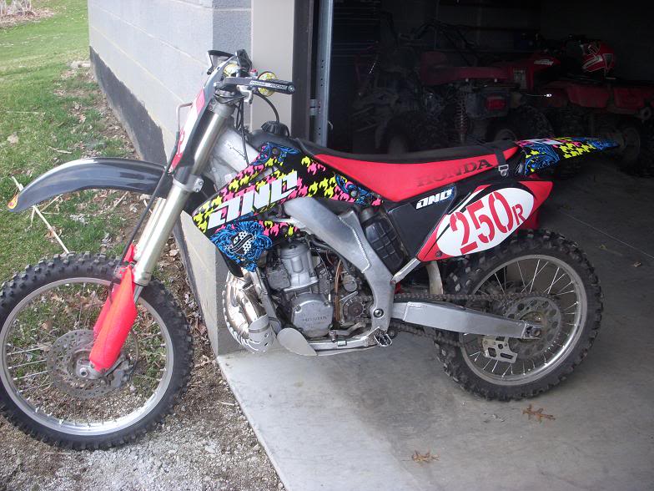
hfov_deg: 49.0
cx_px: 327
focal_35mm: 38
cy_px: 246
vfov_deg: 37.7
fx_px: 718
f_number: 3.3
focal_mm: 6.3
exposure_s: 1/40
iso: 100
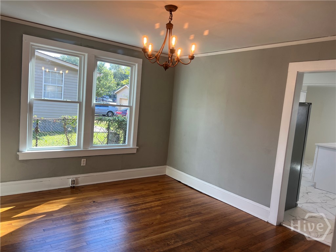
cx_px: 168
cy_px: 126
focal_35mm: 26
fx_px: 252
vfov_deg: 53.1
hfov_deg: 67.3
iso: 40
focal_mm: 5.7
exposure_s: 1/193
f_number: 1.5
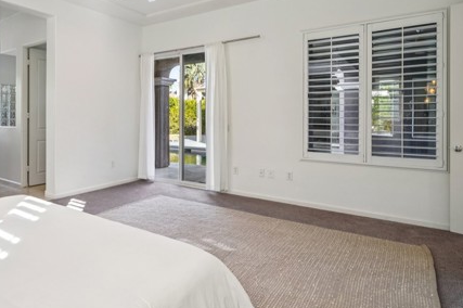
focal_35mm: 24
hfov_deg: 71.1
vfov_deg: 52.6
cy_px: 120
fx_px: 308
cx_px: 146
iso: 250
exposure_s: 1/30
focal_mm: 16
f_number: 8
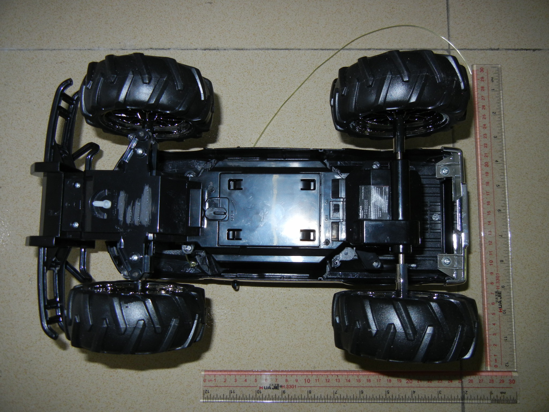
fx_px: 476
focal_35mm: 30
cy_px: 206
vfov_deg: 46.8
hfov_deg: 60.0
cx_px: 274
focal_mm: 5.4
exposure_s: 1/30
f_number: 3.5
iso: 200
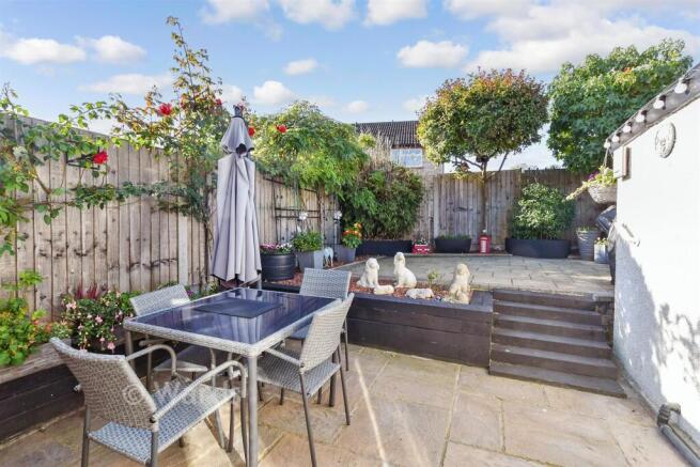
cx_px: 350
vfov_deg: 77.4
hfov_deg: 100.4
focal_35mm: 15
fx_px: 292
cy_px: 234
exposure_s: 1/250
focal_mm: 10
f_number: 8
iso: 320
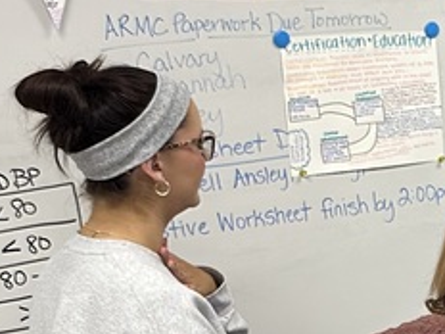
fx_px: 1363
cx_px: 646
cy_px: 213
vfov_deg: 13.9
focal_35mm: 106
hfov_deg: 17.0
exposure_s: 1/60
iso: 320
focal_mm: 6.86
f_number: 1.78
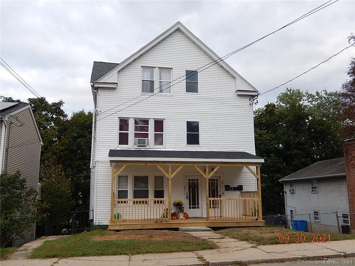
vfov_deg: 44.2
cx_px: 178
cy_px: 133
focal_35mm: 32
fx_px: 328
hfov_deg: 56.8
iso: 125
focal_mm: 5.7
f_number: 3.8
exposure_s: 1/160
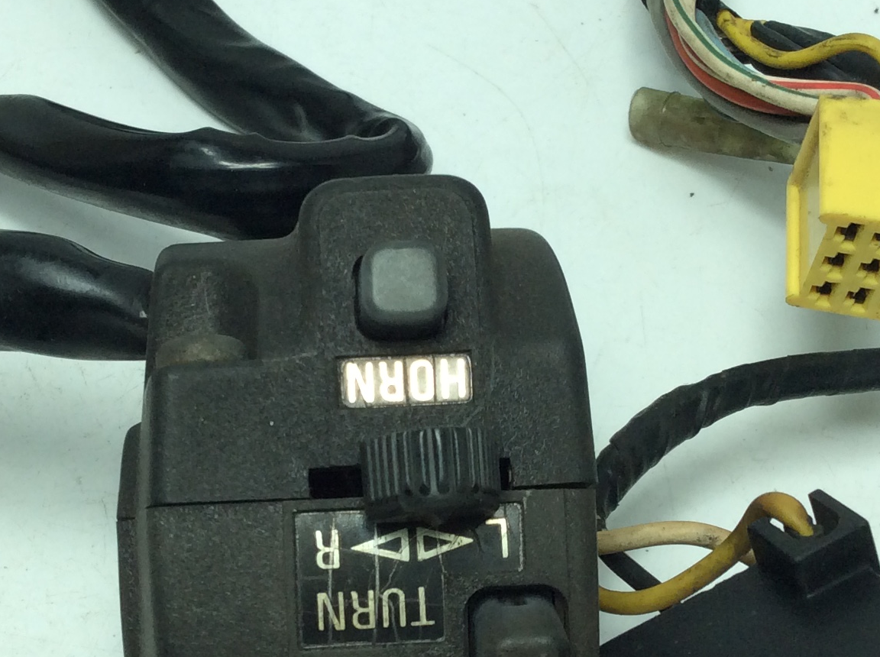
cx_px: 380
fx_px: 1827
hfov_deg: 27.1
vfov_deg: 20.4
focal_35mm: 72
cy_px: 325
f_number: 2.4
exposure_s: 1/381
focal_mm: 3.3
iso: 32
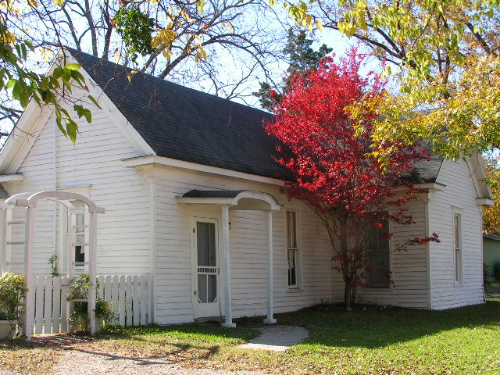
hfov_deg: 38.9
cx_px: 250
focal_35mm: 49
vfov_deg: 29.7
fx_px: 708
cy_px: 188
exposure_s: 1/125
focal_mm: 8.2
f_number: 6.3
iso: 50
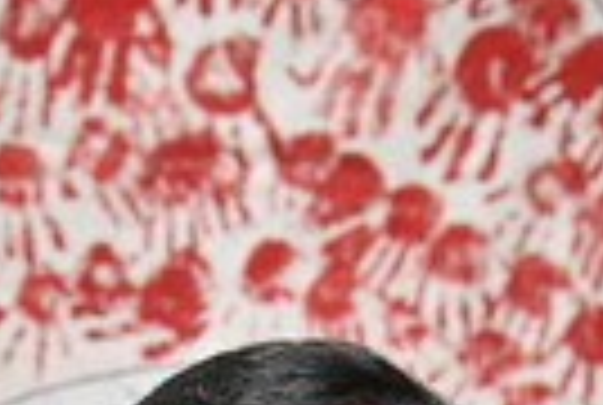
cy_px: 1274
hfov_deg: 6.0
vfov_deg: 3.9
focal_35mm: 343
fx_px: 5758
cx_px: -76
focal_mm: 48
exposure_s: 1/80
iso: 800
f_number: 4.5
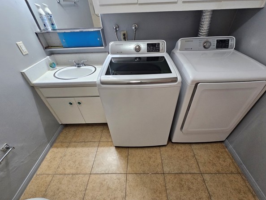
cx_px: 136
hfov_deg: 102.0
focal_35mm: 14
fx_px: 108
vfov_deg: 85.6
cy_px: 106
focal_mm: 2.2
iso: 320
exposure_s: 1/40
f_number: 2.2
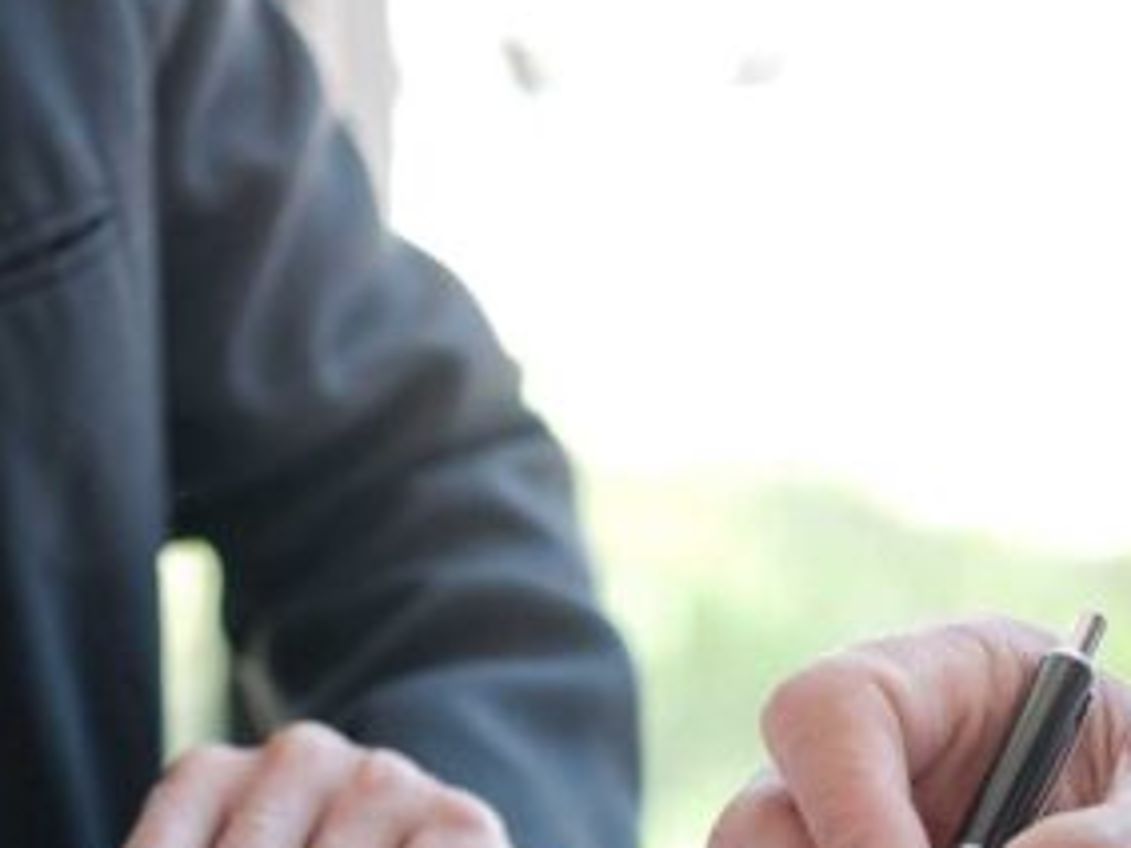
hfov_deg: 14.6
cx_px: 336
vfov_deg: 10.9
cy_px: 820
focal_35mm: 135
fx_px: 4409
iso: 200
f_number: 2
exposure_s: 1/180
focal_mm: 35
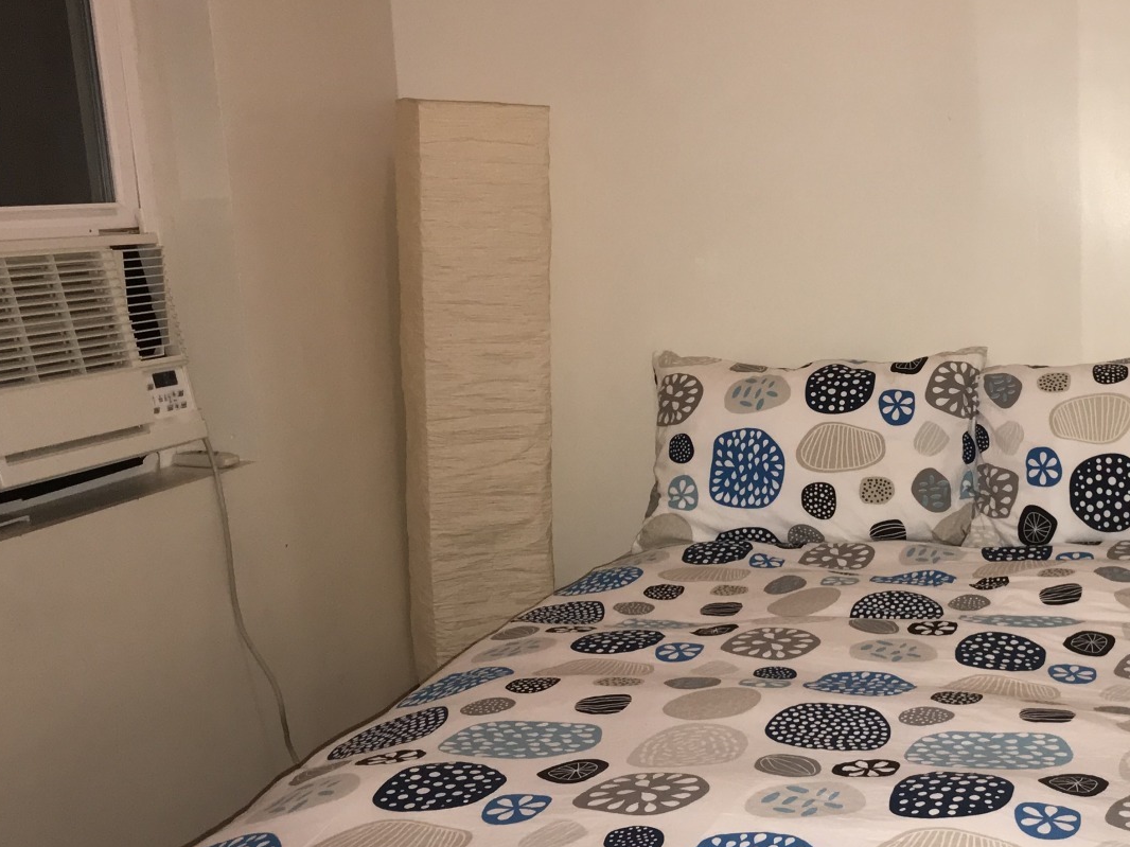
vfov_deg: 30.2
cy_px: 480
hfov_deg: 38.3
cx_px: 886
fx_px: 1567
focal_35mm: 48
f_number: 1.8
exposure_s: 1/16
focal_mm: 3.99
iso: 64
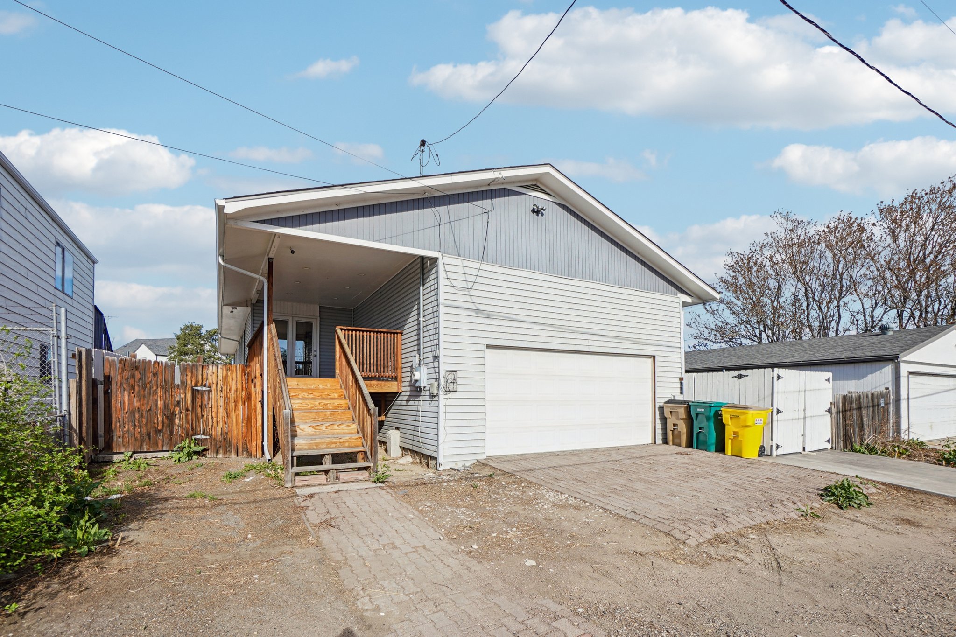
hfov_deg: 100.4
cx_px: 478
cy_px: 318
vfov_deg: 77.3
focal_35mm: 15
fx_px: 398
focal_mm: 10
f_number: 8
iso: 100
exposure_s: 1/100
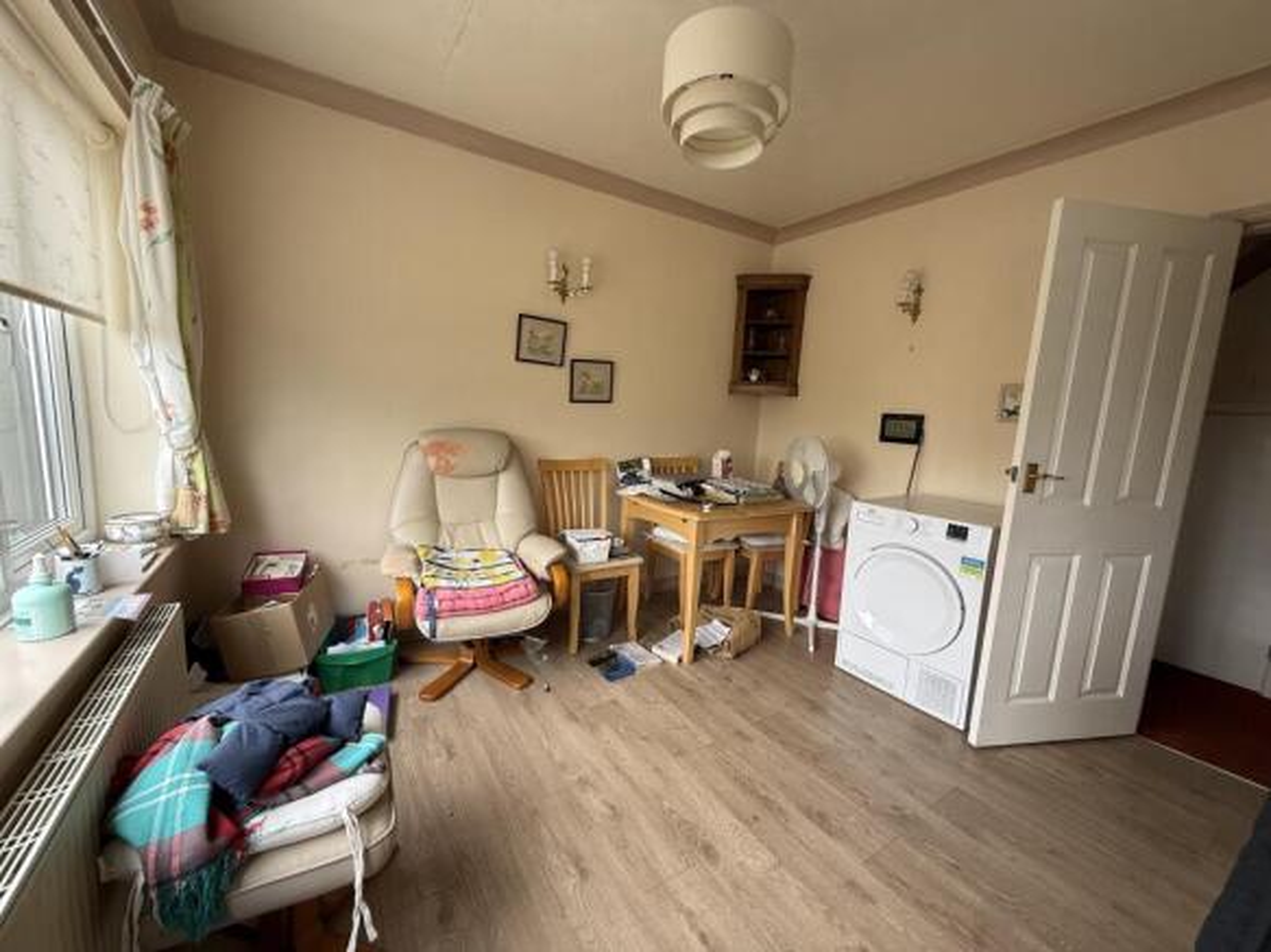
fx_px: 514
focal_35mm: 14
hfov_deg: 102.1
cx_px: 636
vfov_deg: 85.7
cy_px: 476
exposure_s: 1/99
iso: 125
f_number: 2.2
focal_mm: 2.22
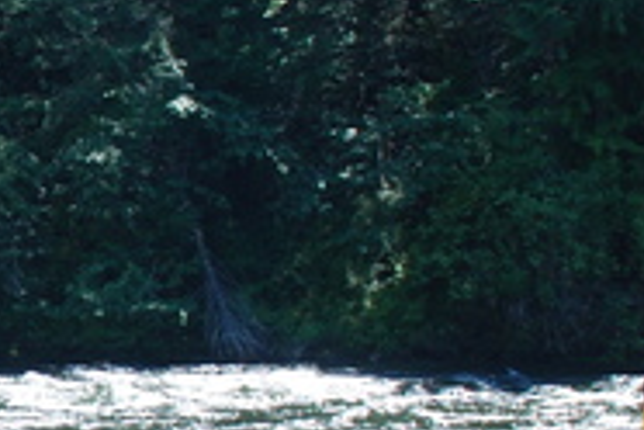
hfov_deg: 13.6
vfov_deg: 9.6
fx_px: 2540
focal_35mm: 142
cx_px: -312
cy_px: 310
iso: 200
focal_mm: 22
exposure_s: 1/80
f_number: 4.5
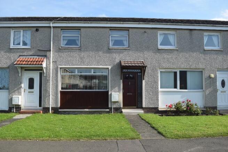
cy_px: 76
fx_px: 200
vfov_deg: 41.7
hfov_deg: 59.5
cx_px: 114
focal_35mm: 32
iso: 100
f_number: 8
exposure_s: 1/250
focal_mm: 21
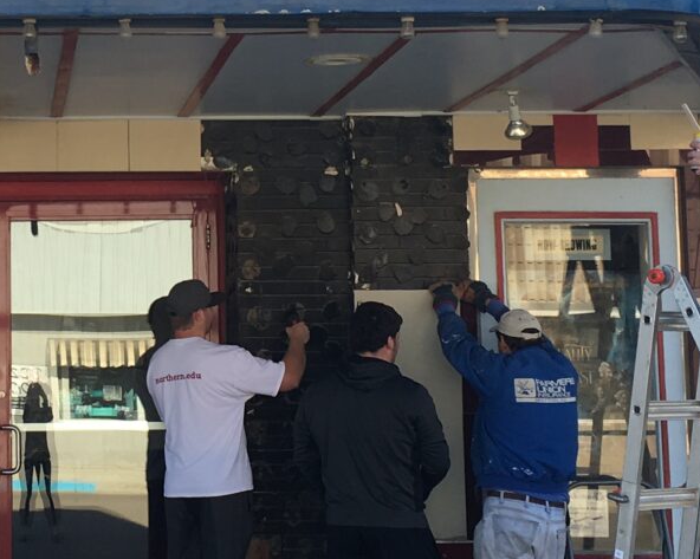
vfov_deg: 15.6
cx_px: 35
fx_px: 2029
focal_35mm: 98
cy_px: 124
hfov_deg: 19.1
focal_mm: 4.15
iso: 25
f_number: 2.2
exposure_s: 1/292
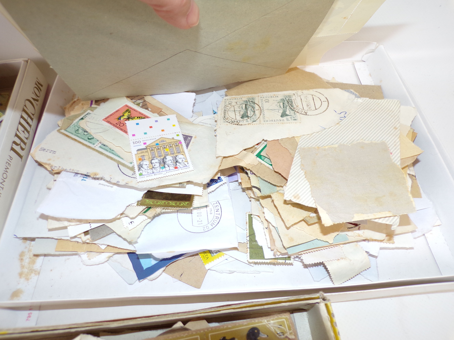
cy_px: 170
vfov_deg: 56.8
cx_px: 227
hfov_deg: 71.6
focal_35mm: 24
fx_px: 315
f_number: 3
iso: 80
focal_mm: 4.3
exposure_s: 1/34
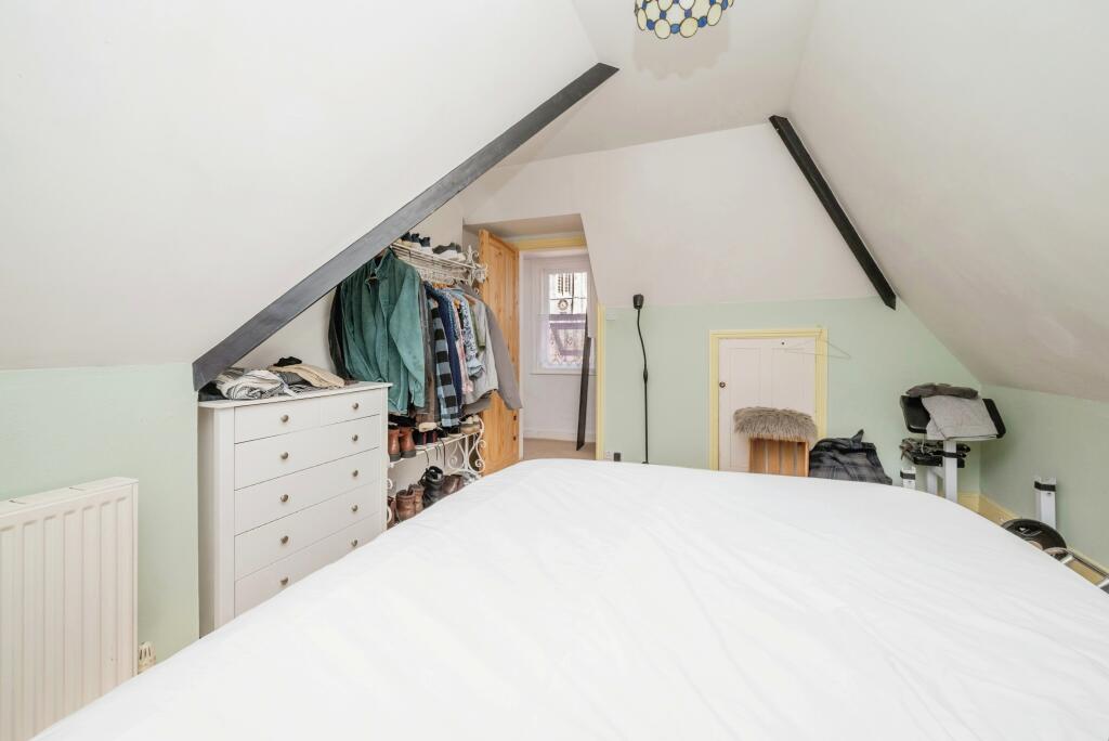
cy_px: 370
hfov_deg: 104.2
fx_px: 432
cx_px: 554
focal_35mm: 14
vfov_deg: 81.3
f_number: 8
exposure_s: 1/200
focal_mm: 14
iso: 400
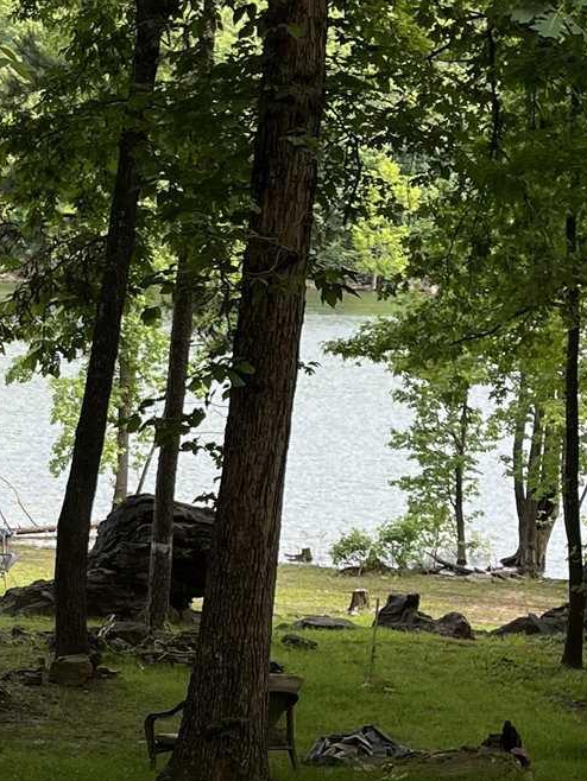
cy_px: 607
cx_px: -131
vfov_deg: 21.3
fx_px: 2056
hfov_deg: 15.6
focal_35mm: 91
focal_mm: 5.1
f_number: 1.6
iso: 50
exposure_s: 1/732
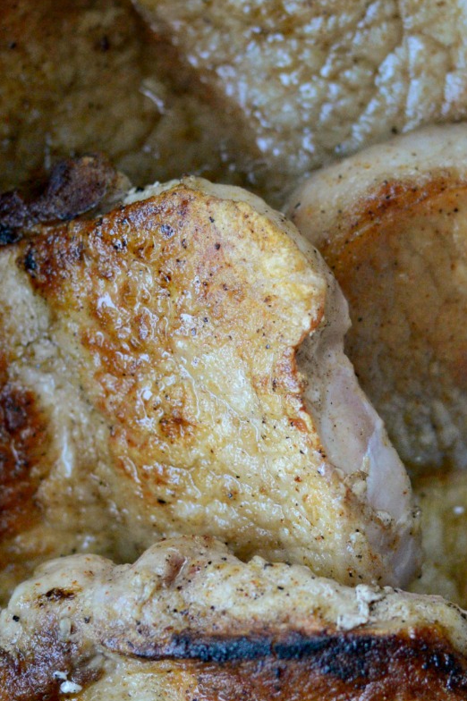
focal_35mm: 138
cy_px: 407
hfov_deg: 9.9
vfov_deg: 14.9
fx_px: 2687
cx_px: 301
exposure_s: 1/500
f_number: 3.2
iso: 3200
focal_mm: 50
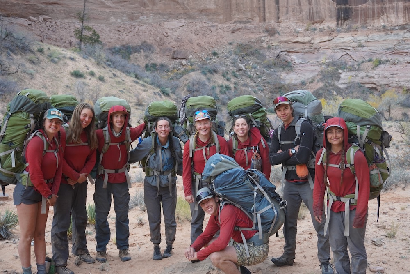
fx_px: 478
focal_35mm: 42
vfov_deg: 31.9
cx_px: 205
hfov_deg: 46.4
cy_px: 137
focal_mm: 28
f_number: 4.5
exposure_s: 1/160
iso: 800
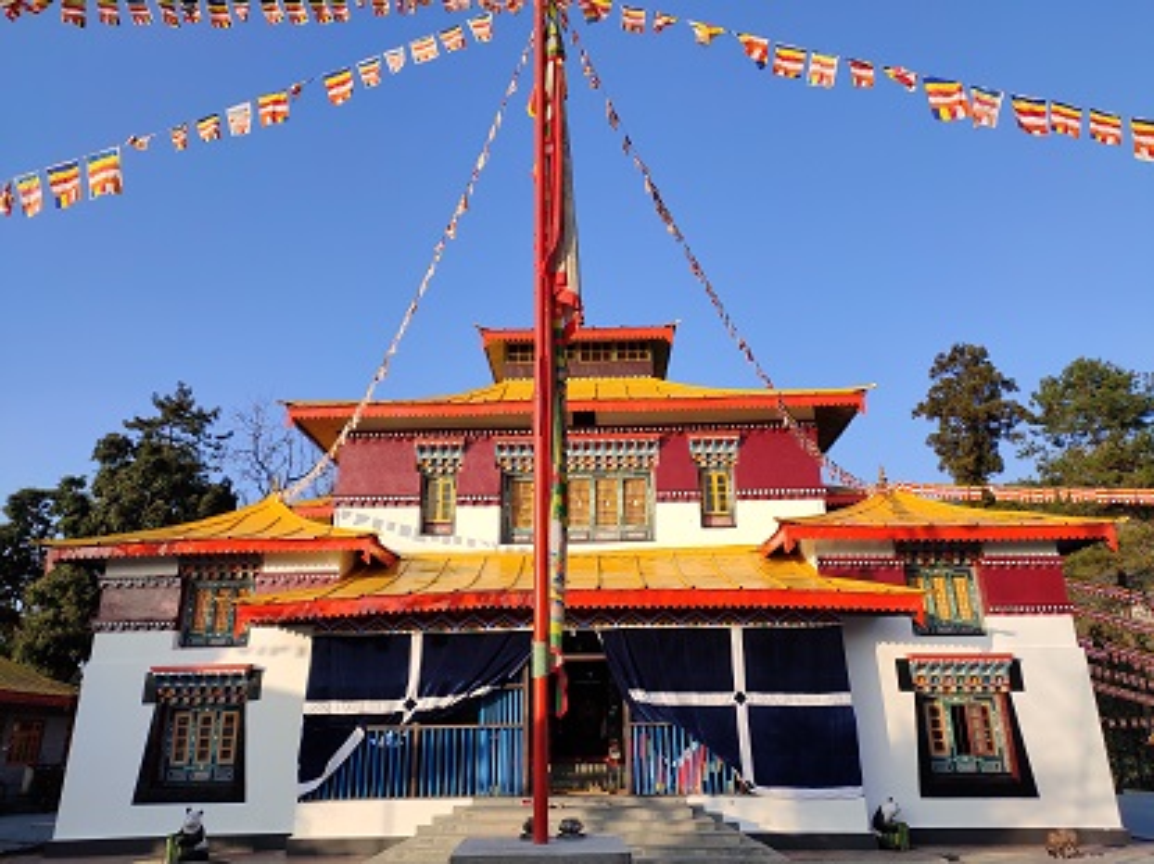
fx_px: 833
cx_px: 577
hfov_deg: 69.4
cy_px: 432
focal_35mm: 25
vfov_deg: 54.9
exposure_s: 1/993
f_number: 1.79
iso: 112
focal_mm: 4.74
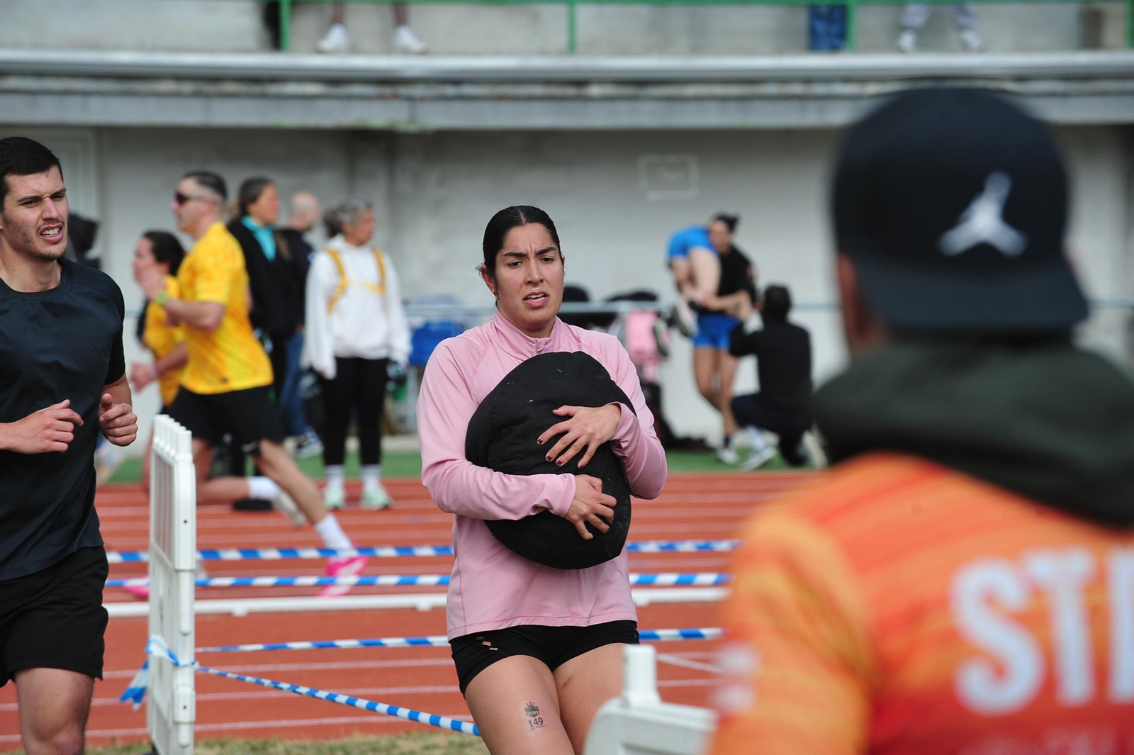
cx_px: 567
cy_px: 378
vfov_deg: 6.9
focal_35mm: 200
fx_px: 6296
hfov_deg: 10.3
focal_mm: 200
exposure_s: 1/800
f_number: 7.1
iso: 320
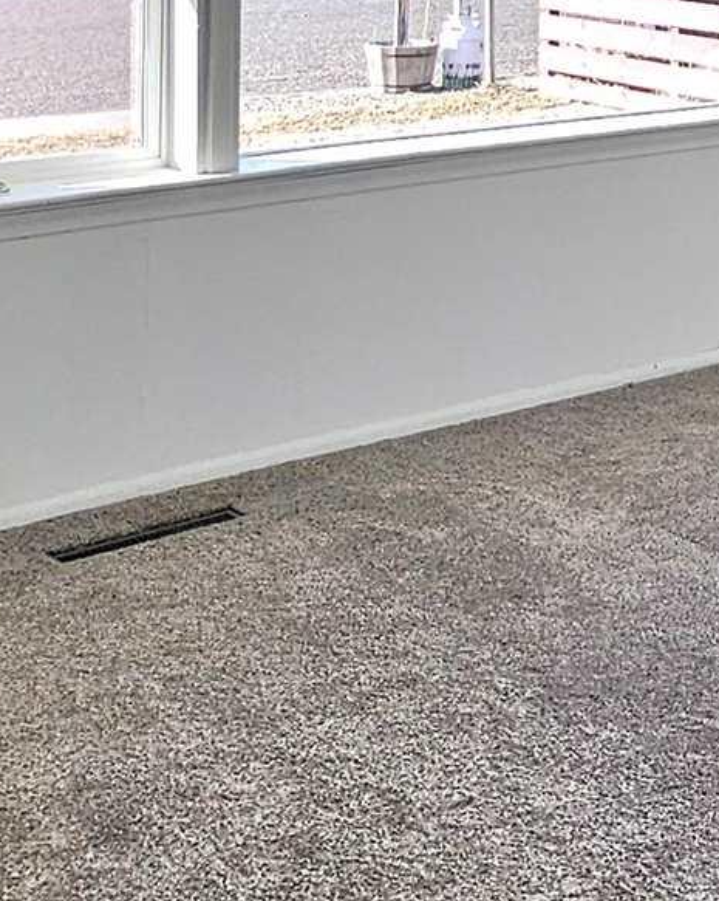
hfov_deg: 20.2
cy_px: -136
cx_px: 1014
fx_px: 1784
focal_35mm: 67
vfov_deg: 25.8
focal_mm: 2.2
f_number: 2.2
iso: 50
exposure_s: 1/278
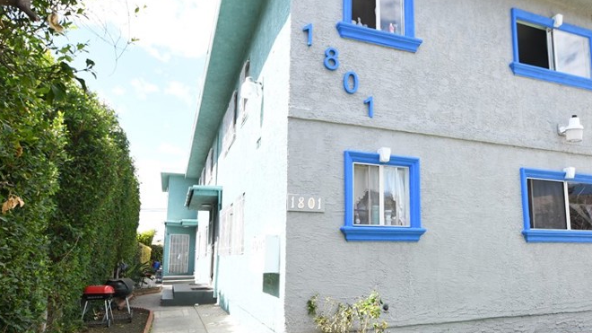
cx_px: 361
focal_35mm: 26
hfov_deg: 71.0
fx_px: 408
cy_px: 201
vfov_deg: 44.1
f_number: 6.3
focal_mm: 11
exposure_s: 1/125
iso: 100
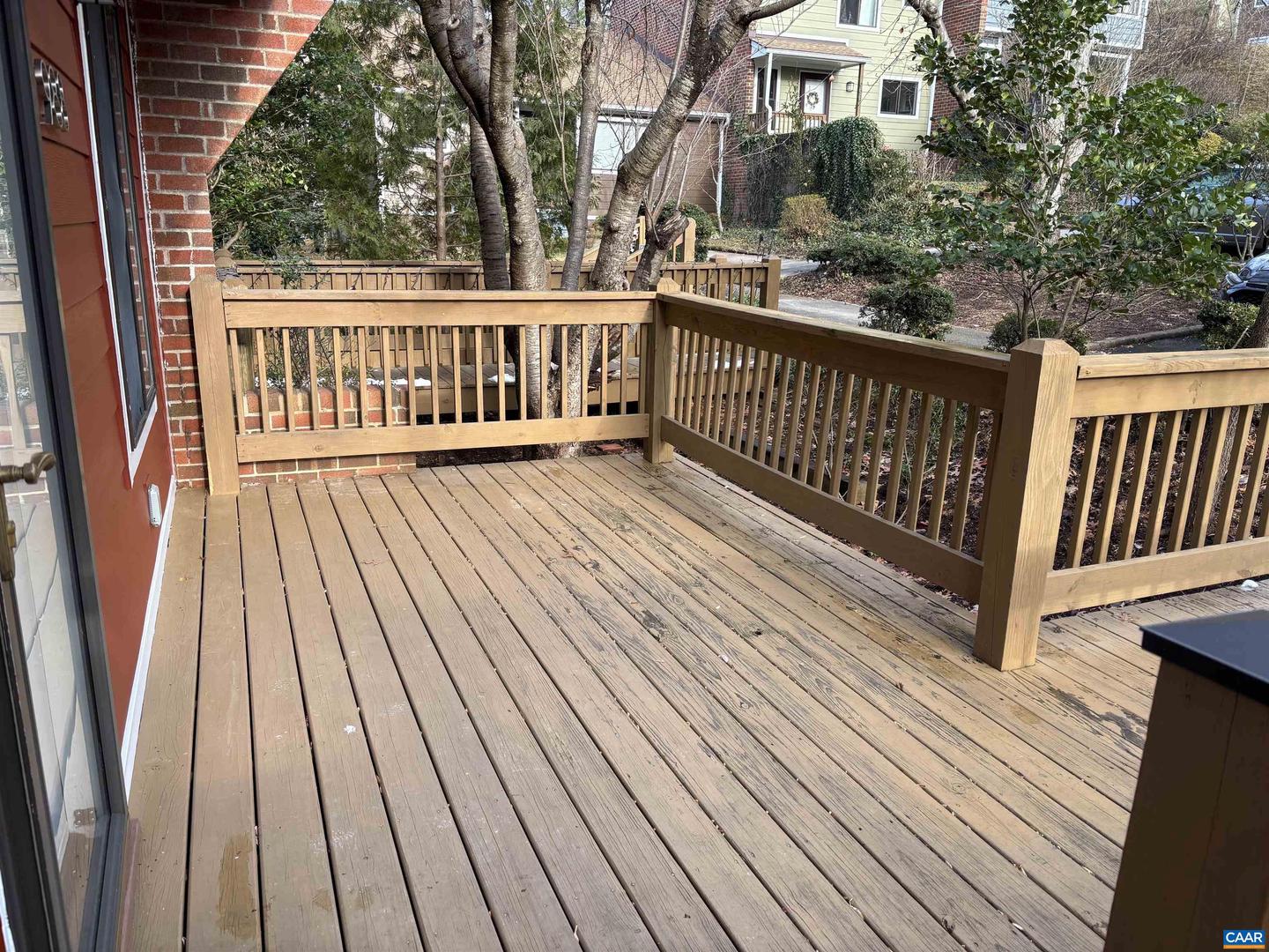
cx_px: 634
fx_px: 953
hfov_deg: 67.3
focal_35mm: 26
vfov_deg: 53.1
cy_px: 476
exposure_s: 1/308
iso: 50
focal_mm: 5.96
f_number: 1.6
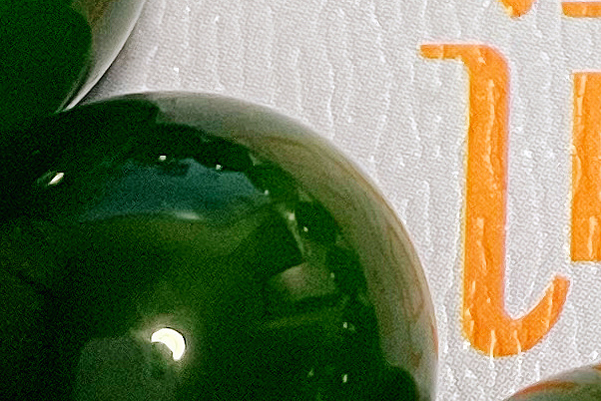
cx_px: 870
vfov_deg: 7.2
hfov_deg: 11.0
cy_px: -541
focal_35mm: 181
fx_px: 3023
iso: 400
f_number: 1.6
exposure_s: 1/60
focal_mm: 4.2
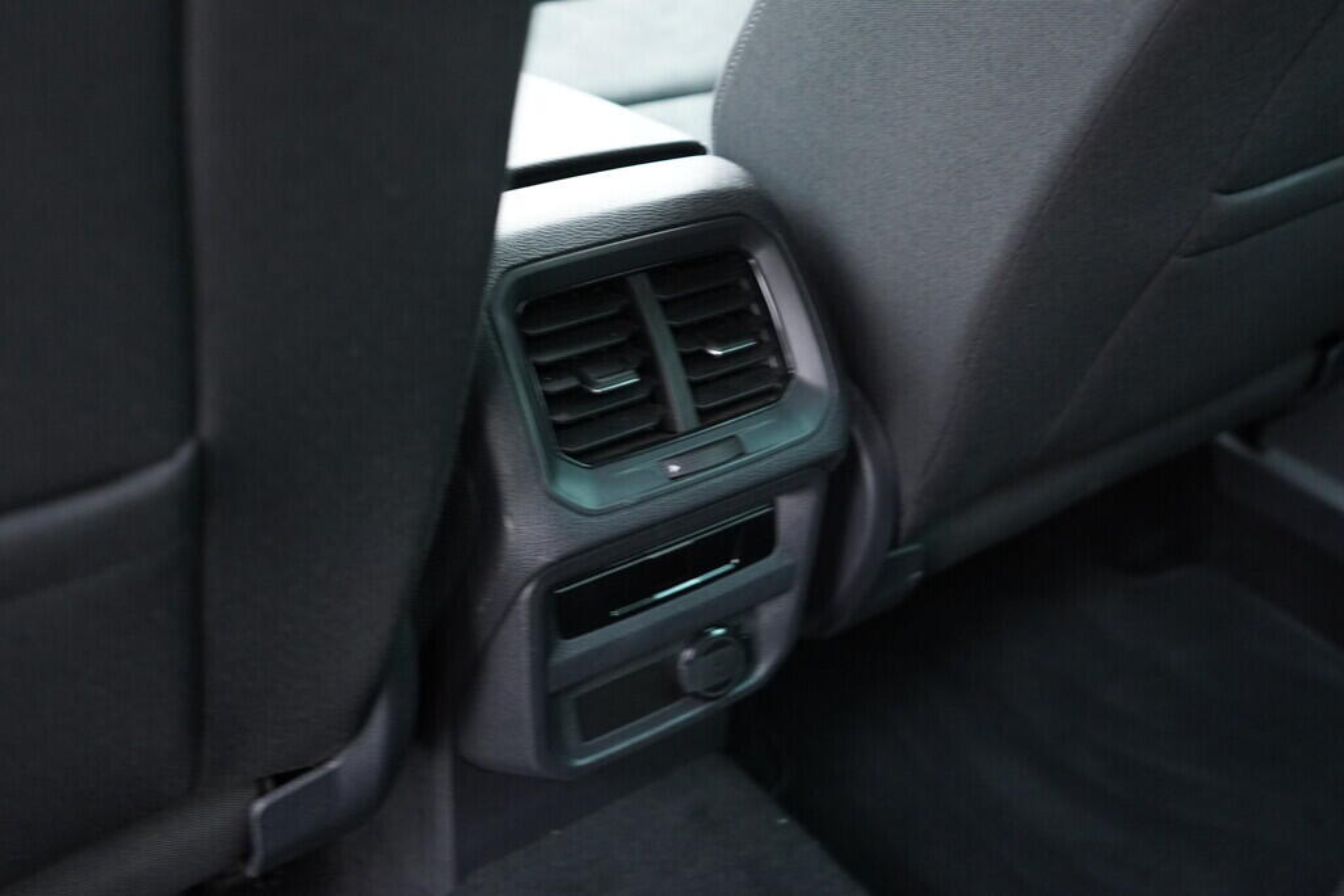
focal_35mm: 36
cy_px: 448
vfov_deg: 36.9
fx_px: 1344
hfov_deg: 53.1
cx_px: 672
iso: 1600
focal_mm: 24
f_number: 2.8
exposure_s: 1/40
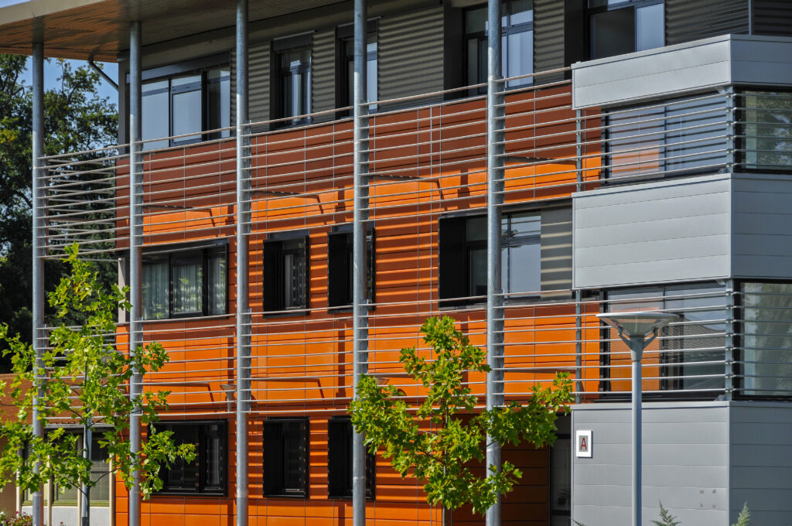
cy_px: 263
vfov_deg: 8.7
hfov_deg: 13.1
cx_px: 396
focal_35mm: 158
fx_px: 3461
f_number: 8
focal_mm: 105
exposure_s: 1/640
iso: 200
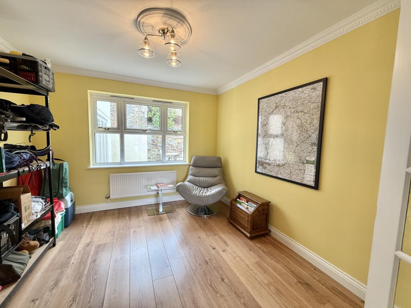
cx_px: 206
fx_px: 166
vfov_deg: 85.7
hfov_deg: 102.1
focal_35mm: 14
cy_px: 154
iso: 200
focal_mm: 2.22
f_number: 2.2
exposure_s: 1/100
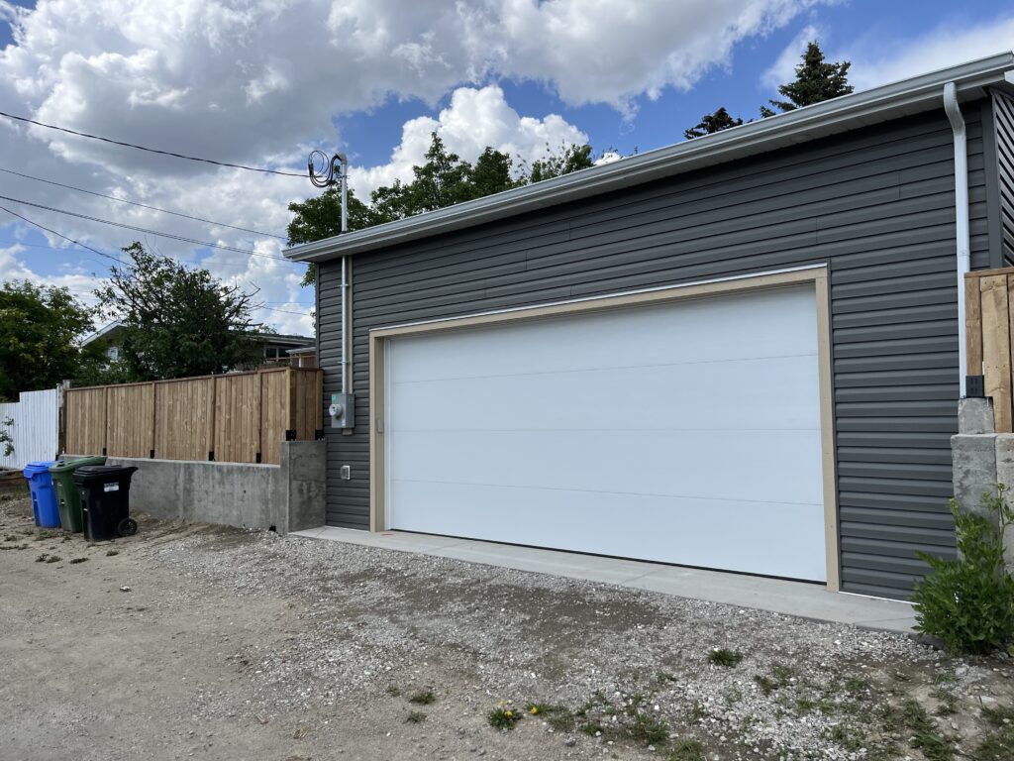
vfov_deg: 53.1
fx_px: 762
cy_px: 380
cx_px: 507
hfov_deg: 67.3
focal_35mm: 26
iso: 50
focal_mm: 5.1
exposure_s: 1/3521
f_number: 1.6
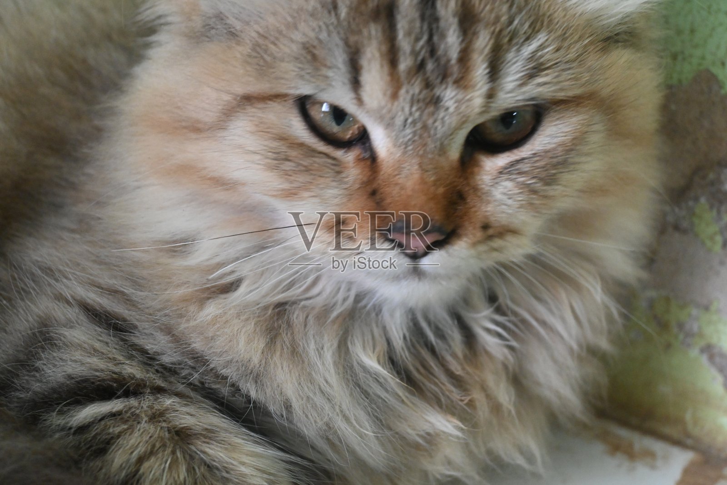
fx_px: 1151
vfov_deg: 23.8
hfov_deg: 35.1
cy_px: 242
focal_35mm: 57
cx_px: 364
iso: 3200
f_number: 5.6
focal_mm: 38
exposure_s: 1/125
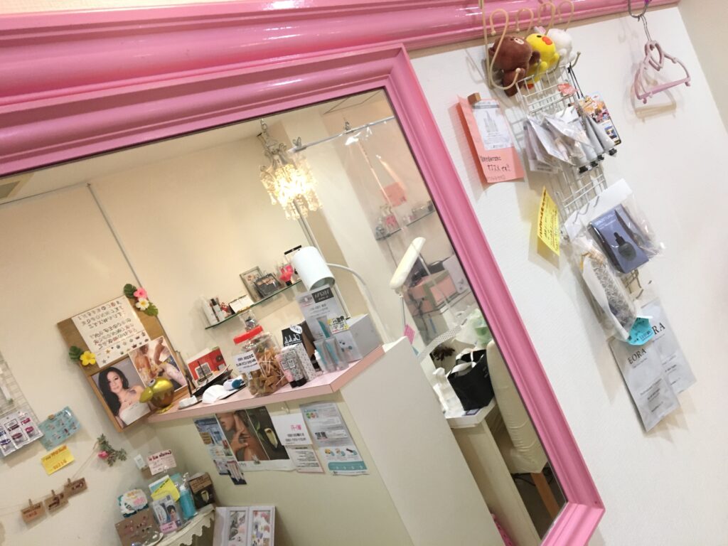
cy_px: 273
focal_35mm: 29
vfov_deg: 48.2
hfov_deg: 61.7
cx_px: 364
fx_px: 610
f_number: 2.2
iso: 160
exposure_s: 1/30
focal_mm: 4.15
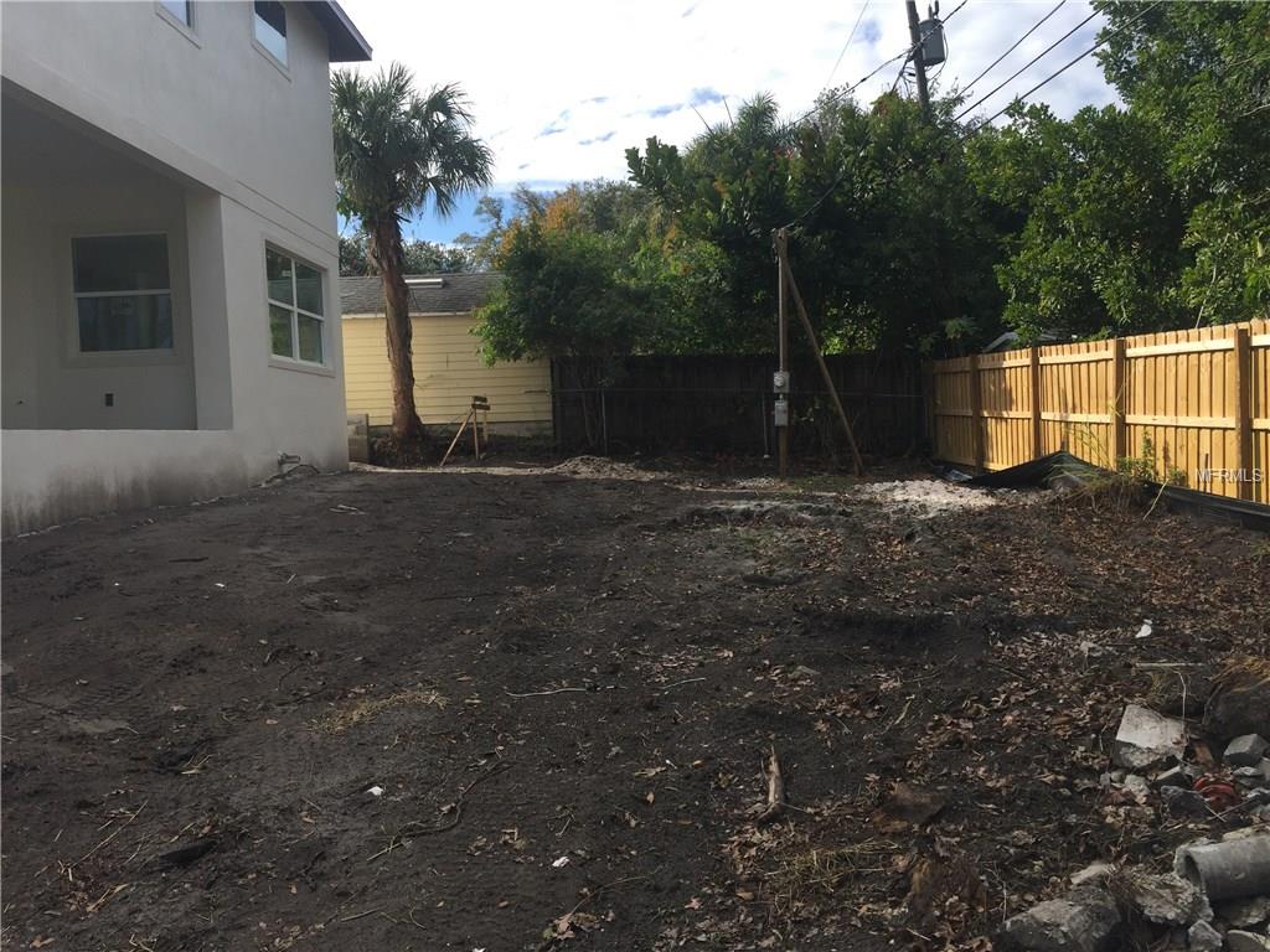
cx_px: 635
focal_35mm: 29
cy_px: 476
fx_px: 1064
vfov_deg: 48.2
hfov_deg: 61.7
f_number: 2.2
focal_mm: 4.15
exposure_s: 1/1464
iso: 32
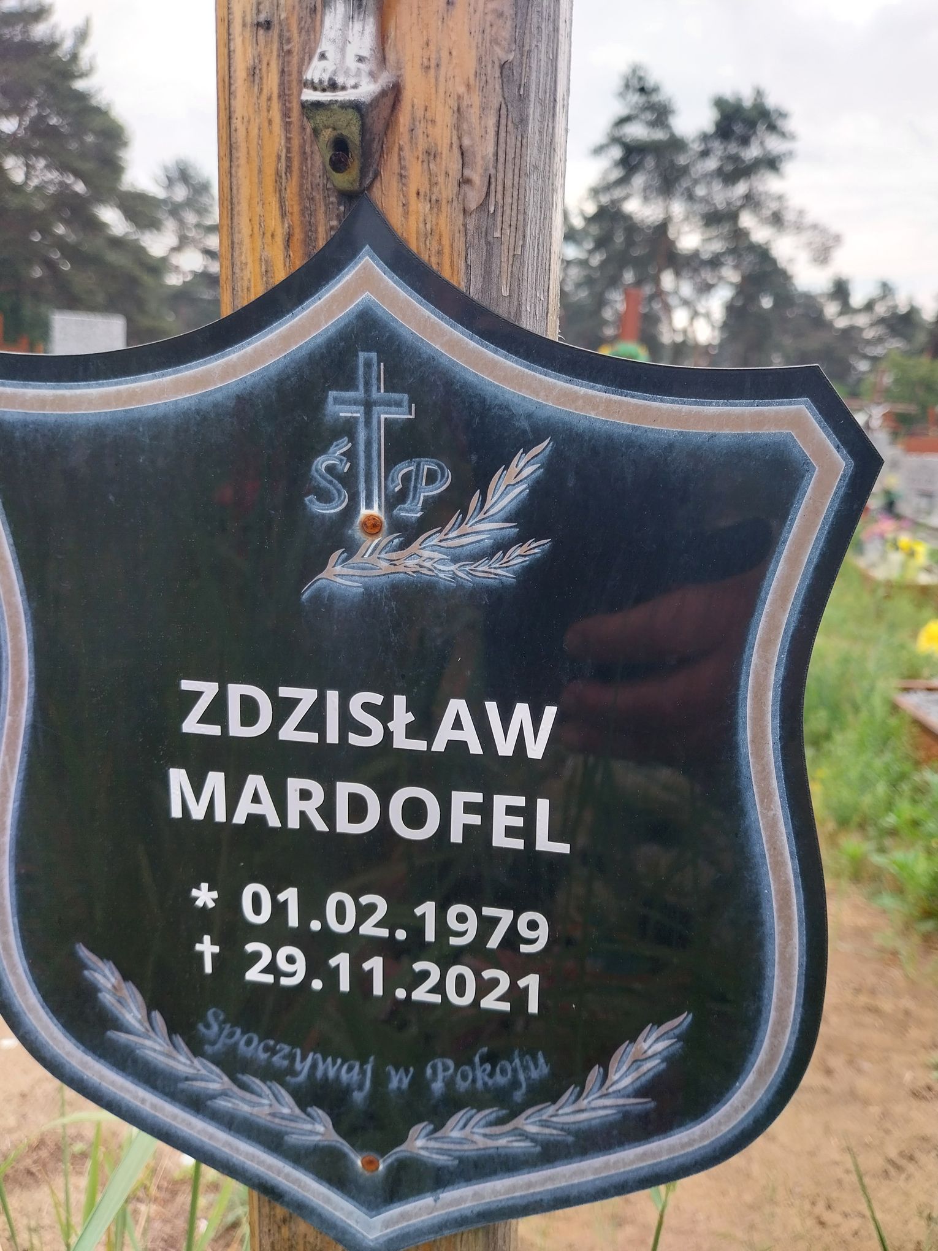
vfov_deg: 67.3
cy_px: 626
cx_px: 469
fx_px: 939
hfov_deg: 53.1
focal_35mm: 26
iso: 25
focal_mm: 4
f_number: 1.8
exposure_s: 1/164
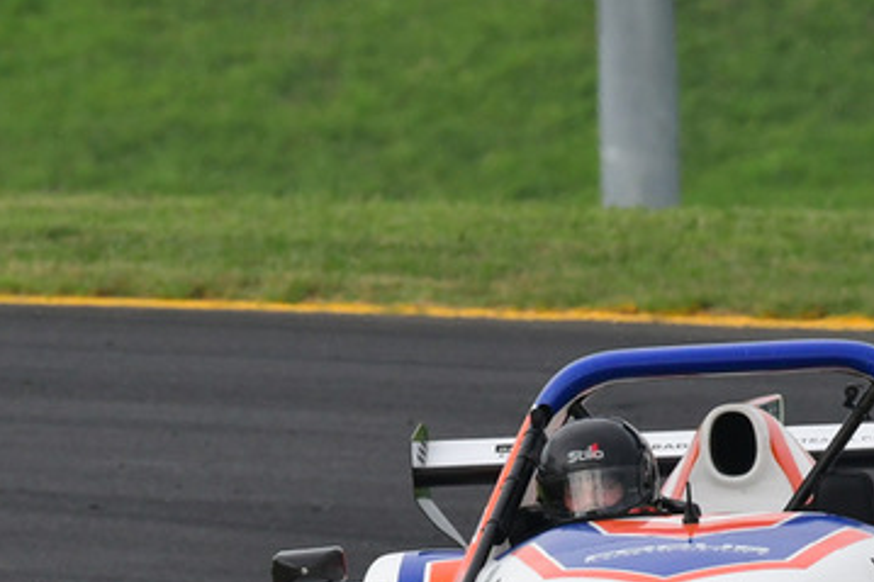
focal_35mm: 1673
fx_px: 40596
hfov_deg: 1.2
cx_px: 399
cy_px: 509
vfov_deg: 0.8
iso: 1250
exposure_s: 1/640
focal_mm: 500
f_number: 11
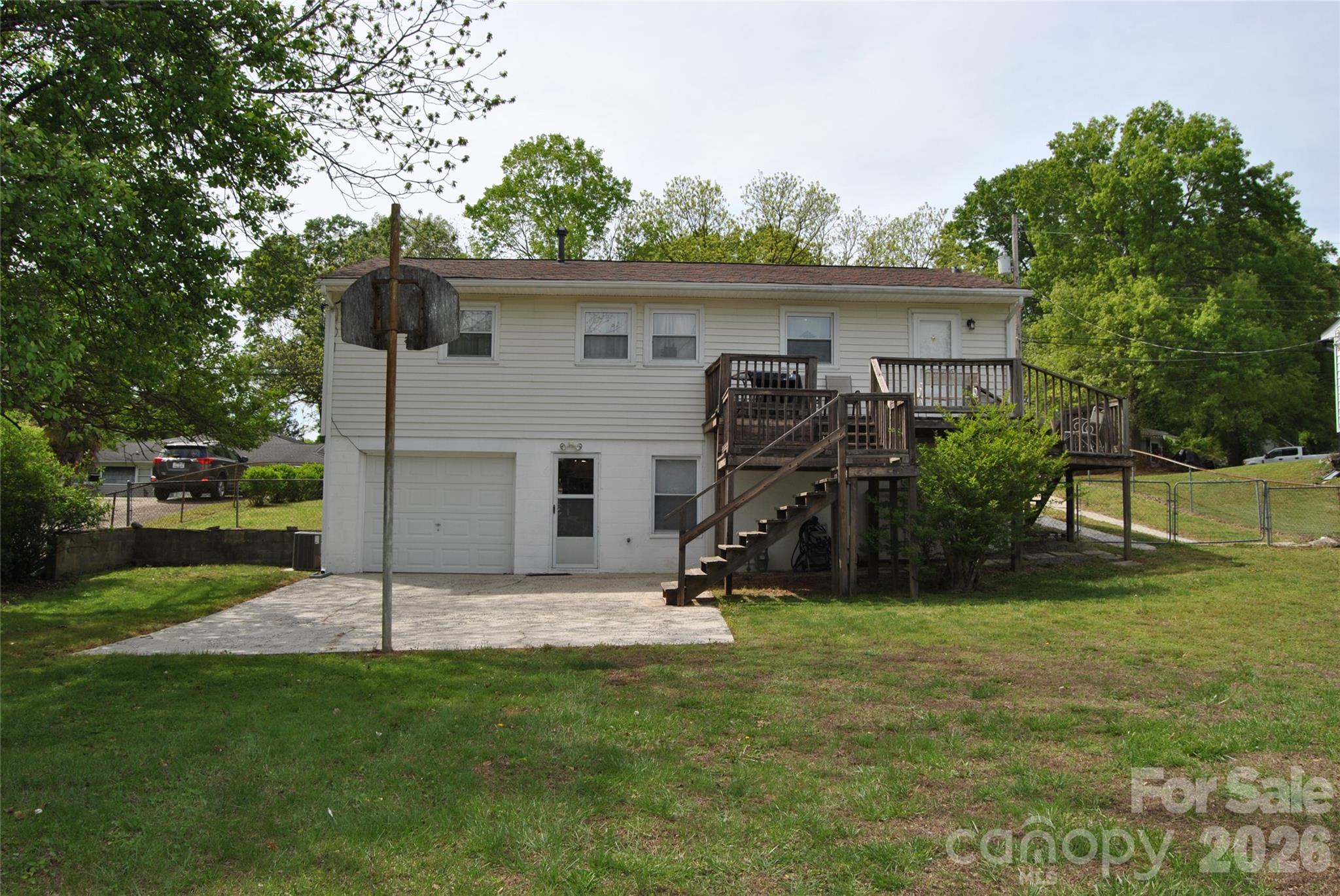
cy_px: 448
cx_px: 670
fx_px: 1006
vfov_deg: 48.0
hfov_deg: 67.3
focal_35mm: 27
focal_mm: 18
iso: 100
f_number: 11
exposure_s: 1/200
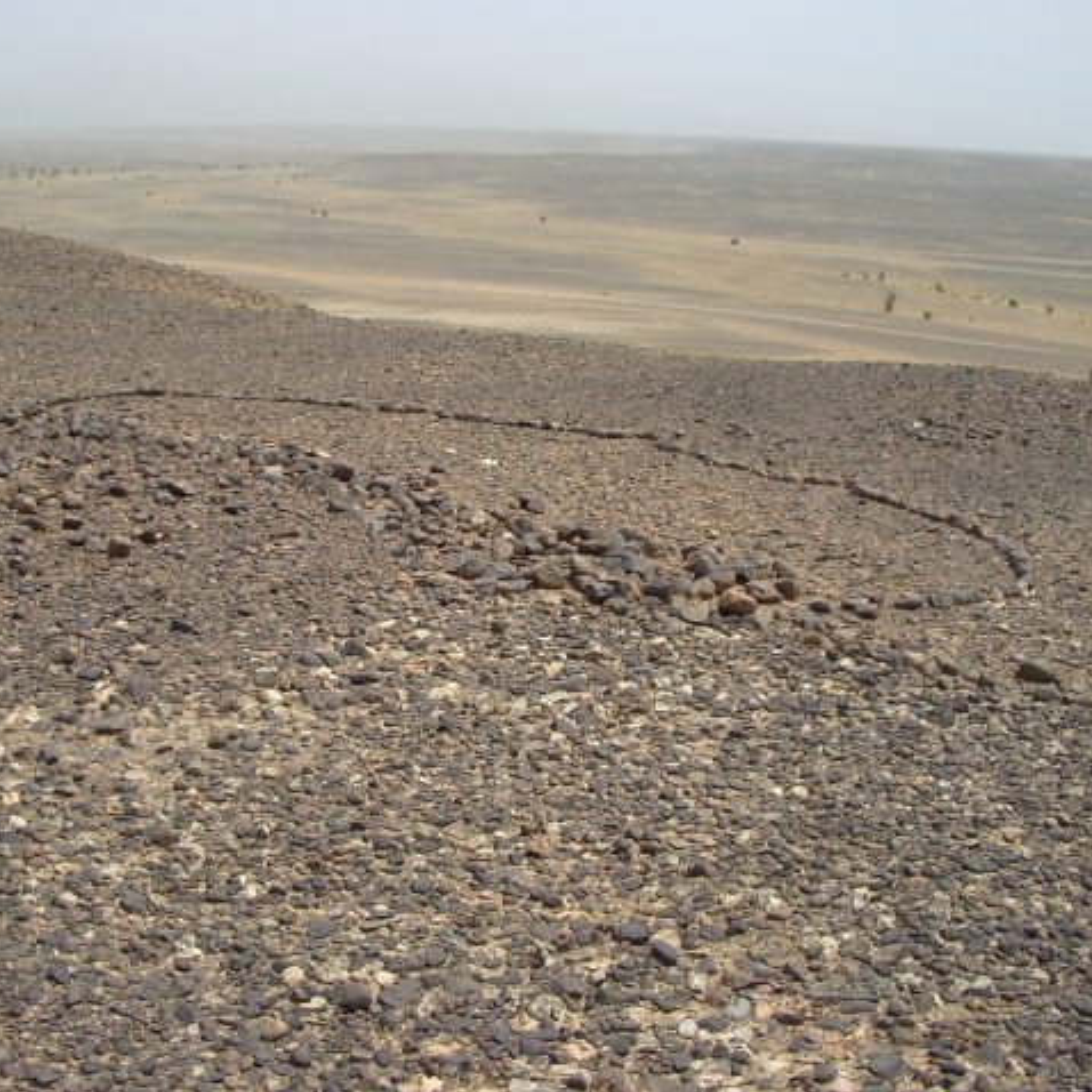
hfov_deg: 37.4
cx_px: 439
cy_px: 546
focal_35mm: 45
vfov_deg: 37.6
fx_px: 1606
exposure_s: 1/500
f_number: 4.3
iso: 50
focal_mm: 5.8
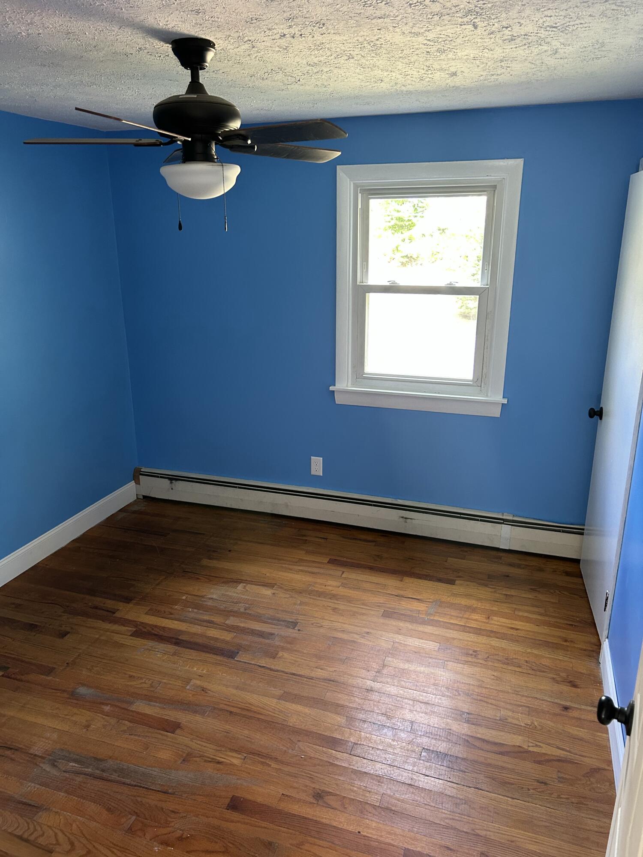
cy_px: 428
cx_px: 322
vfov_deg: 67.3
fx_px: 644
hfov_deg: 53.1
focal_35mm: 26
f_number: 1.5
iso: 200
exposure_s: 1/60
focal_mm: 5.7
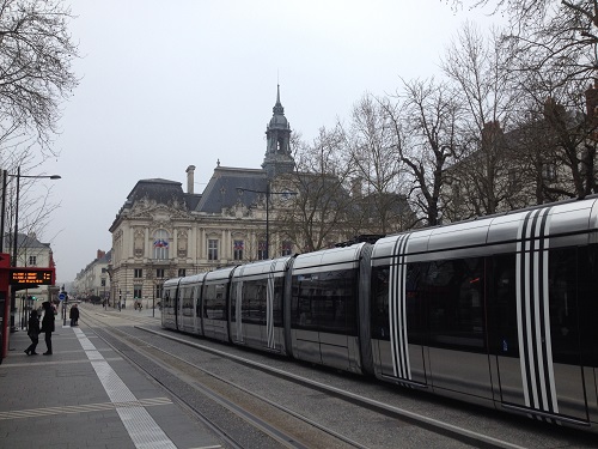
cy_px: 224
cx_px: 299
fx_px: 605
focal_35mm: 35
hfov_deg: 52.6
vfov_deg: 40.7
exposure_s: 1/778
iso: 50
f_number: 2.4
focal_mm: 4.28
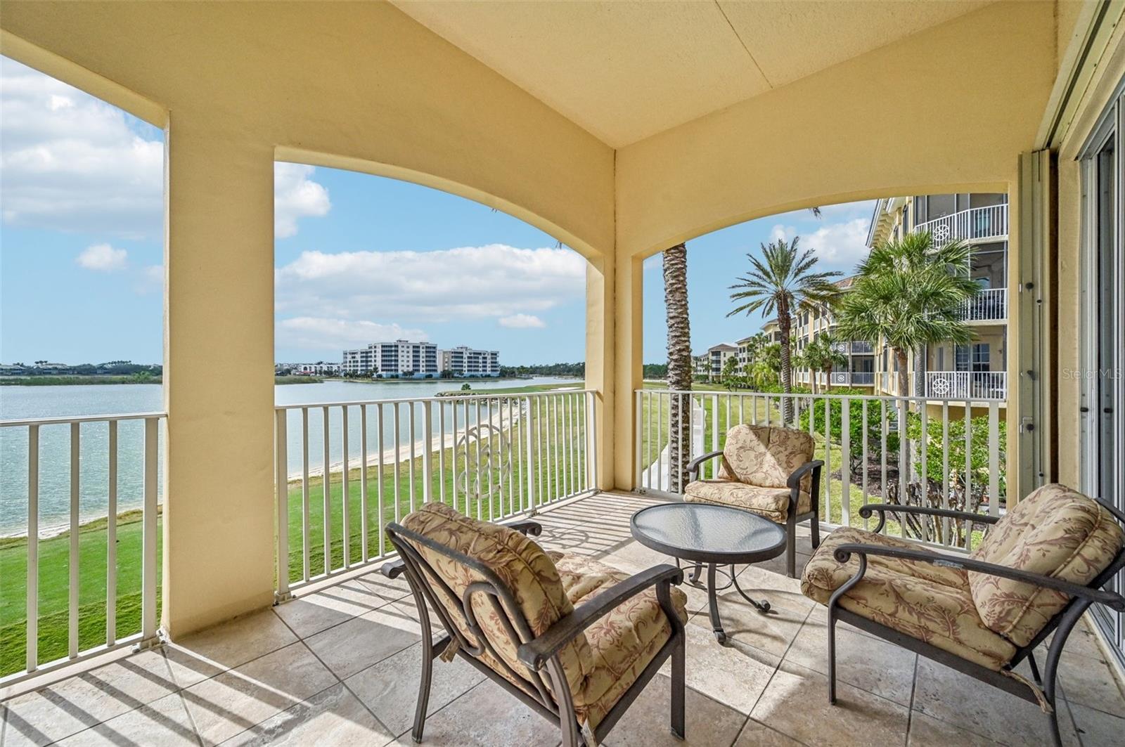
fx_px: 437
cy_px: 374
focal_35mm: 14
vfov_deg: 81.1
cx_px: 562
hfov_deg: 104.3
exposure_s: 1/2500
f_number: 8
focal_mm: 14
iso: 400
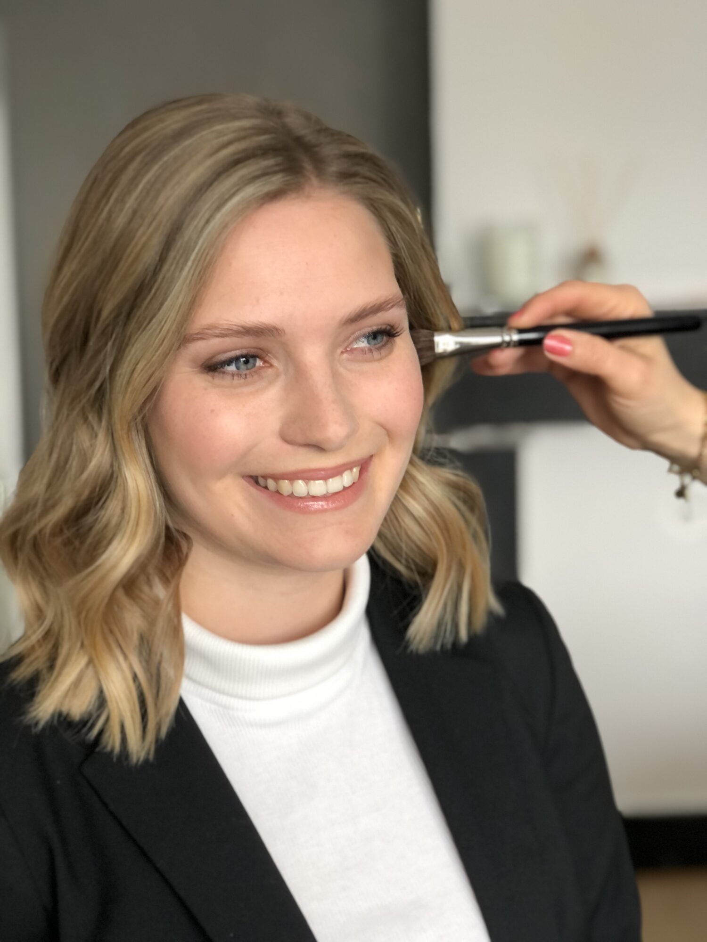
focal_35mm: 57
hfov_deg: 25.7
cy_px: 471
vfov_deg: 33.8
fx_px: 1552
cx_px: 354
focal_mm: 6.6
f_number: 2.8
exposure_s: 1/30
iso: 64
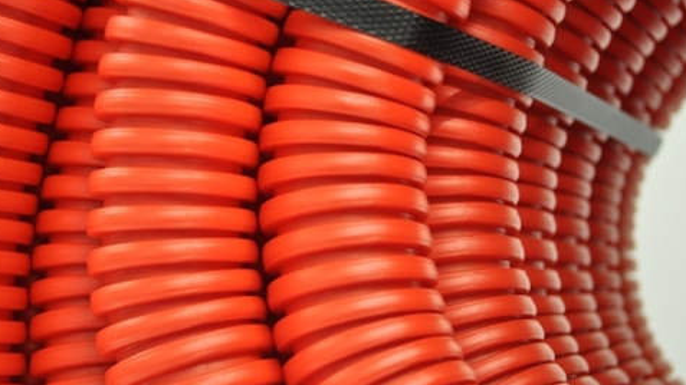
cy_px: 177
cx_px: 352
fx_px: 1291
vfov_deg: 17.0
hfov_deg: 29.8
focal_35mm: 71
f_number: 5
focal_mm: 36
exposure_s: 1/5
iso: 200
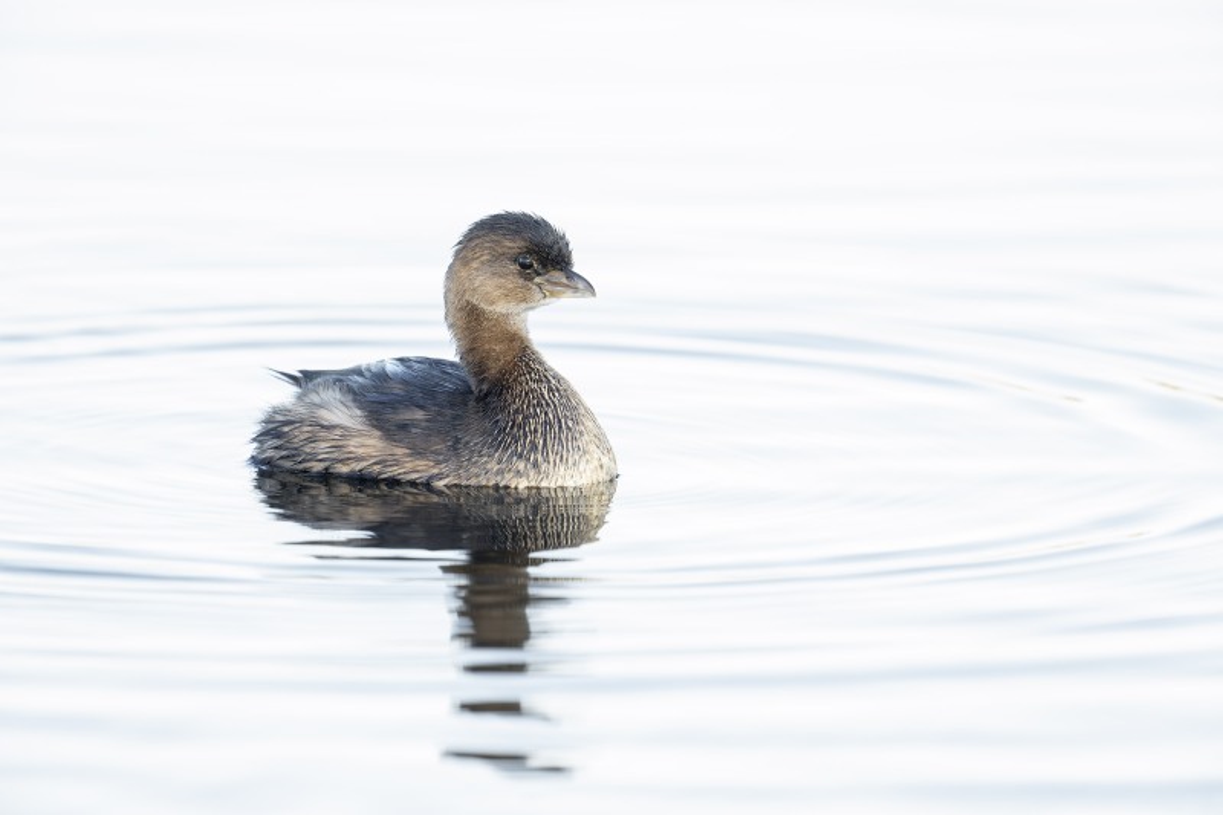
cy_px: 408
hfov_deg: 2.5
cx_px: 612
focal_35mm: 840
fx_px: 28529
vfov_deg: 1.6
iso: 1250
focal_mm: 840
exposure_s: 1/400
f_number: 5.6
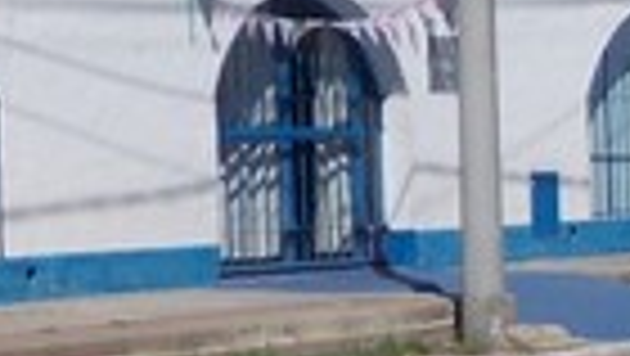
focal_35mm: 167
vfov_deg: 7.3
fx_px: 2792
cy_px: 68
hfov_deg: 12.7
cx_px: 9
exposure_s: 1/800
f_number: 5.4
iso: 80
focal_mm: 4
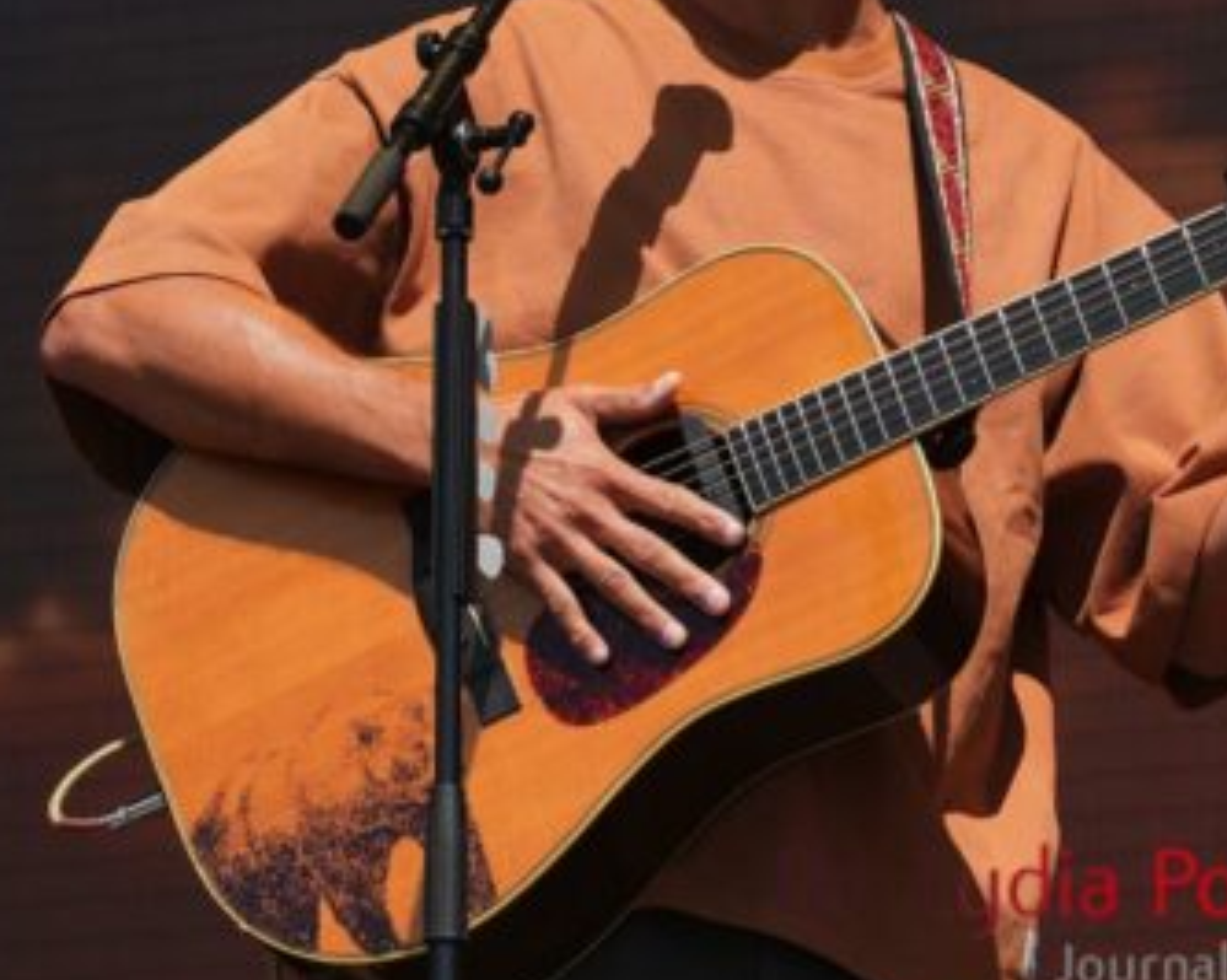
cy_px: 203
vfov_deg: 4.0
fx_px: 13900
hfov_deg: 5.1
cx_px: 601
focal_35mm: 383
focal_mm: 118
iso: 100
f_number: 7.1
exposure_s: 1/320
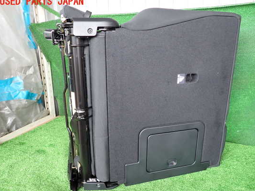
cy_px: 103
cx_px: 140
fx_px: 206
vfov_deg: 49.7
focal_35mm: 28
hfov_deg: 63.3
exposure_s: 1/100
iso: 200
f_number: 2
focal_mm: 4.5
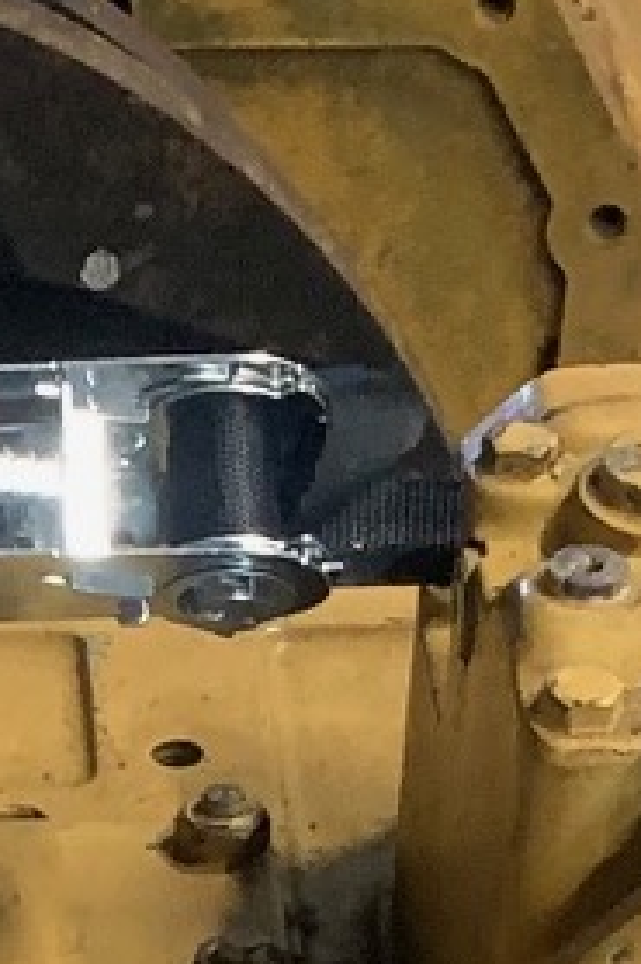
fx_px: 5241
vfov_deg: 9.7
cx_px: -346
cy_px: 2035
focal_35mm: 196
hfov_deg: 6.9
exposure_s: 1/25
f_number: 1.8
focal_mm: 4.25
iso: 500
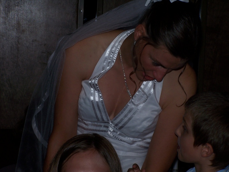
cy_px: 86
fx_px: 920
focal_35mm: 139
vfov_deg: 10.7
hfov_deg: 14.2
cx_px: 114
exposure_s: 1/90
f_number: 8
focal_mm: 23.1
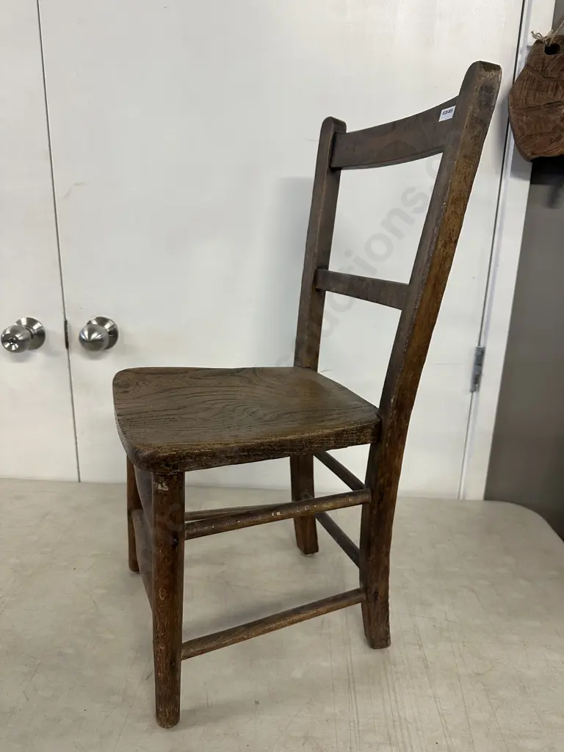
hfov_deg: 56.8
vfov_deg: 71.6
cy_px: 376
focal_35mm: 24
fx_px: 521
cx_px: 282
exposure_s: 1/100
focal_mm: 6.86
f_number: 1.78
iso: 200
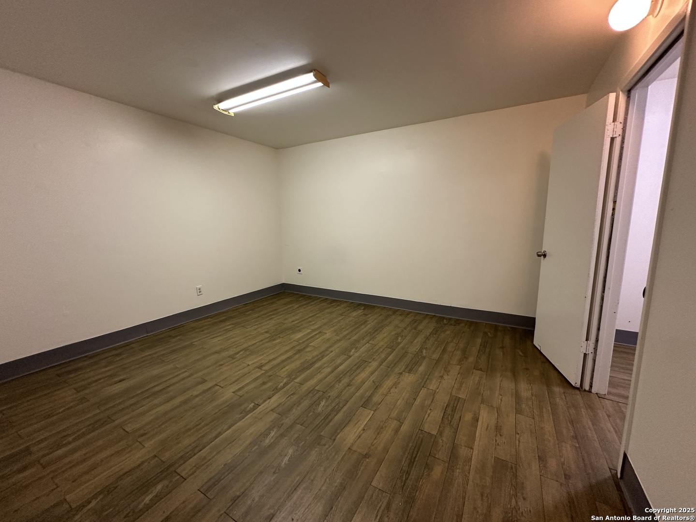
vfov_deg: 85.7
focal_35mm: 14
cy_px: 261
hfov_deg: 102.1
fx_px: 281
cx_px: 348
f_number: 2.2
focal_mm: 2.22
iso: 250
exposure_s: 1/60
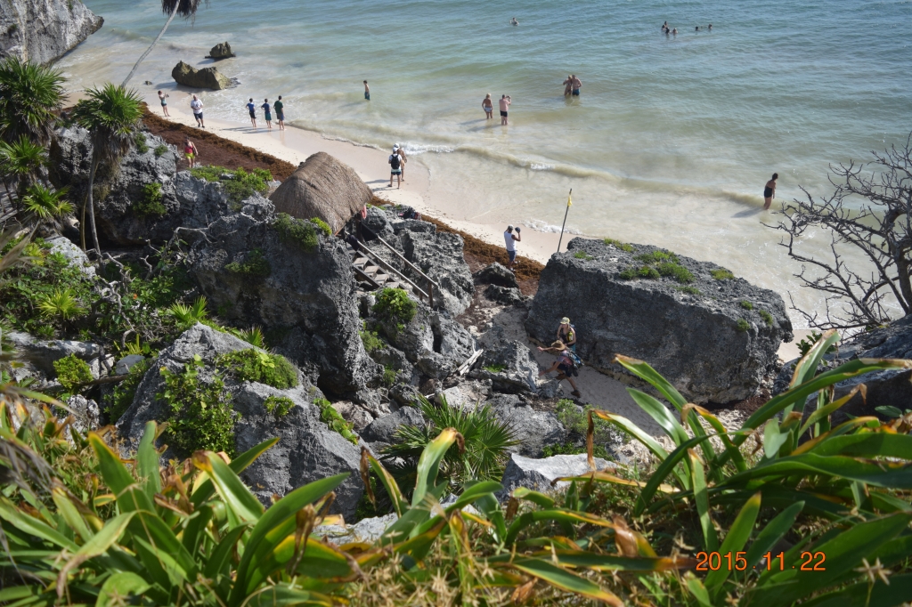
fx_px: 760
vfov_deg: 43.6
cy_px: 304
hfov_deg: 61.9
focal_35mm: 30
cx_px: 456
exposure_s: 1/2000
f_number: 3.5
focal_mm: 20
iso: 200
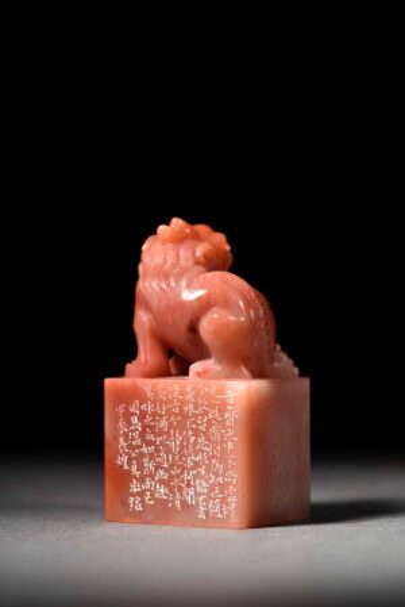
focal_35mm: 105
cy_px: 304
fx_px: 1769
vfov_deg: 19.4
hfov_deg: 13.1
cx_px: 202
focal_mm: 105
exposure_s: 1/125
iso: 125
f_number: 13
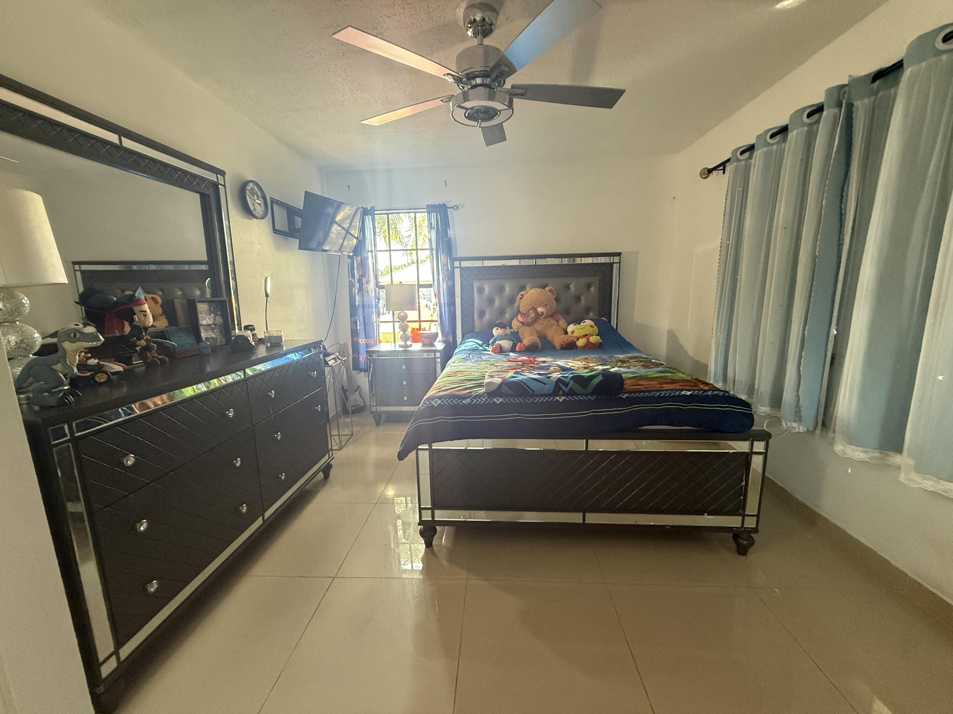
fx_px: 385
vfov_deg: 85.7
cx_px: 476
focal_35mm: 14
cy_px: 357
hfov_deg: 102.1
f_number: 2.2
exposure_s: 1/120
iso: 640
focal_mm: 2.22
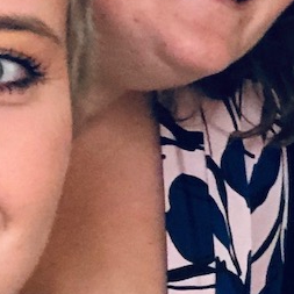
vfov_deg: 10.1
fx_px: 1662
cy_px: 155
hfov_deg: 9.2
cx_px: 662
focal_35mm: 173
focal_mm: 2.87
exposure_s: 1/15
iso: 160
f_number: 2.2
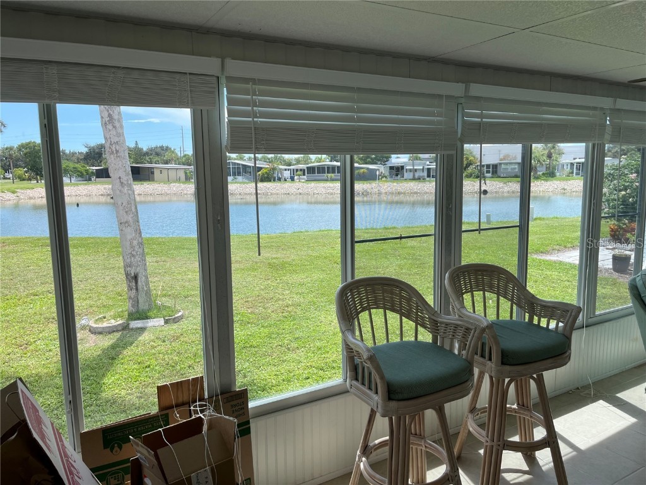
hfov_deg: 67.3
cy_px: 242
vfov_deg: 53.1
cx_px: 323
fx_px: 485
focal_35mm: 26
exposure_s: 1/688
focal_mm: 5.1
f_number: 1.6
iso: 50
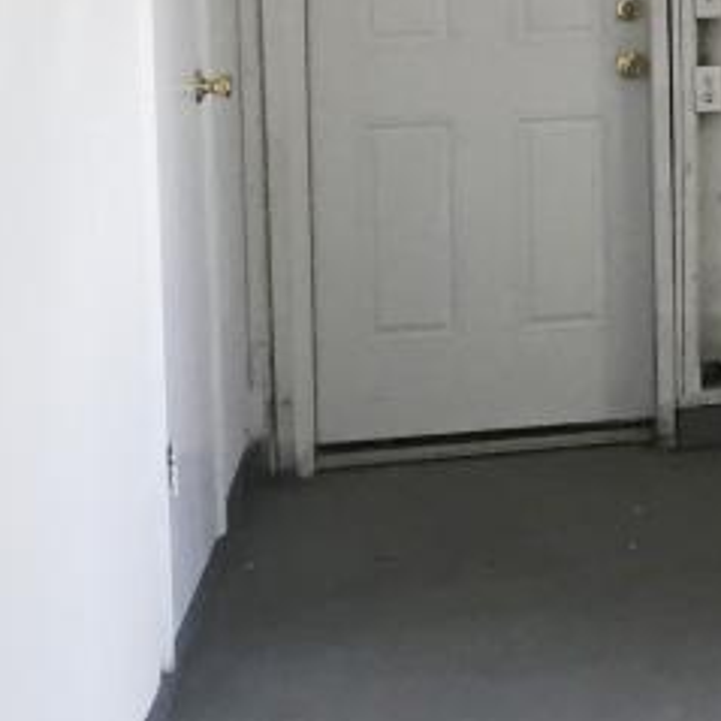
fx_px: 2592
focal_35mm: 110
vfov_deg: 15.5
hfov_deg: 13.9
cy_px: -30
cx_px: 1339
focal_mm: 4.15
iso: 100
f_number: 2.2
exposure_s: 1/30
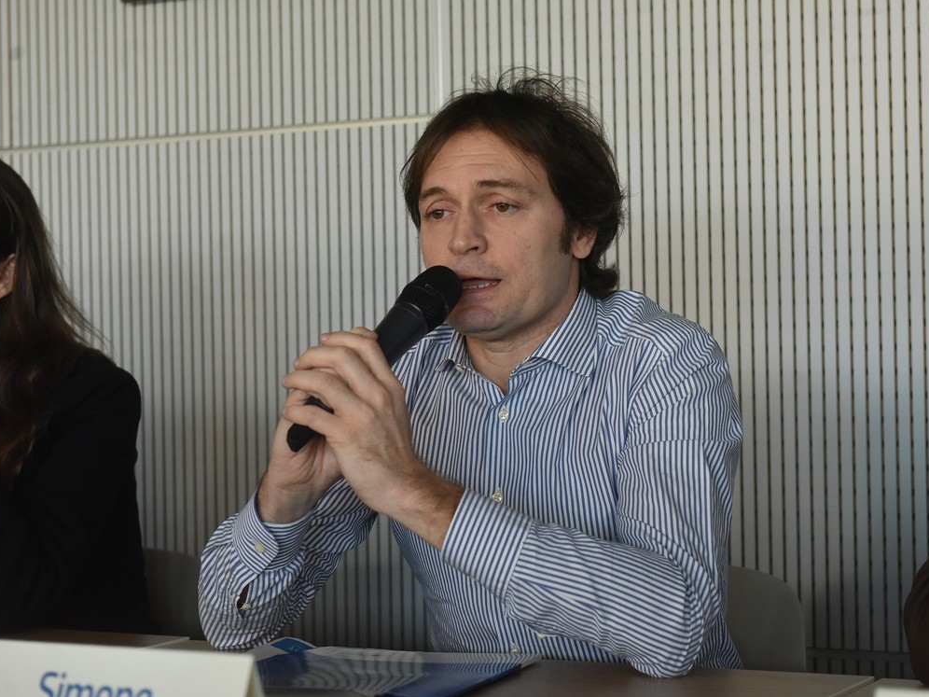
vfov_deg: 19.4
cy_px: 348
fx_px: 2040
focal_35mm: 76
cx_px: 496
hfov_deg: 25.7
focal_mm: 70
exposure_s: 1/250
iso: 3200
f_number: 5
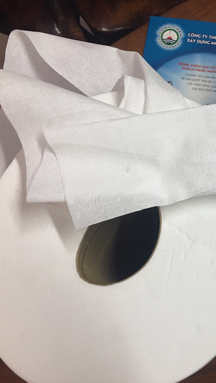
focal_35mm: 43
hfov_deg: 26.1
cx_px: 220
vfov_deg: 47.4
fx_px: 438
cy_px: 192
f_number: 2.2
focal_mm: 4.15
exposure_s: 1/17
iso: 64
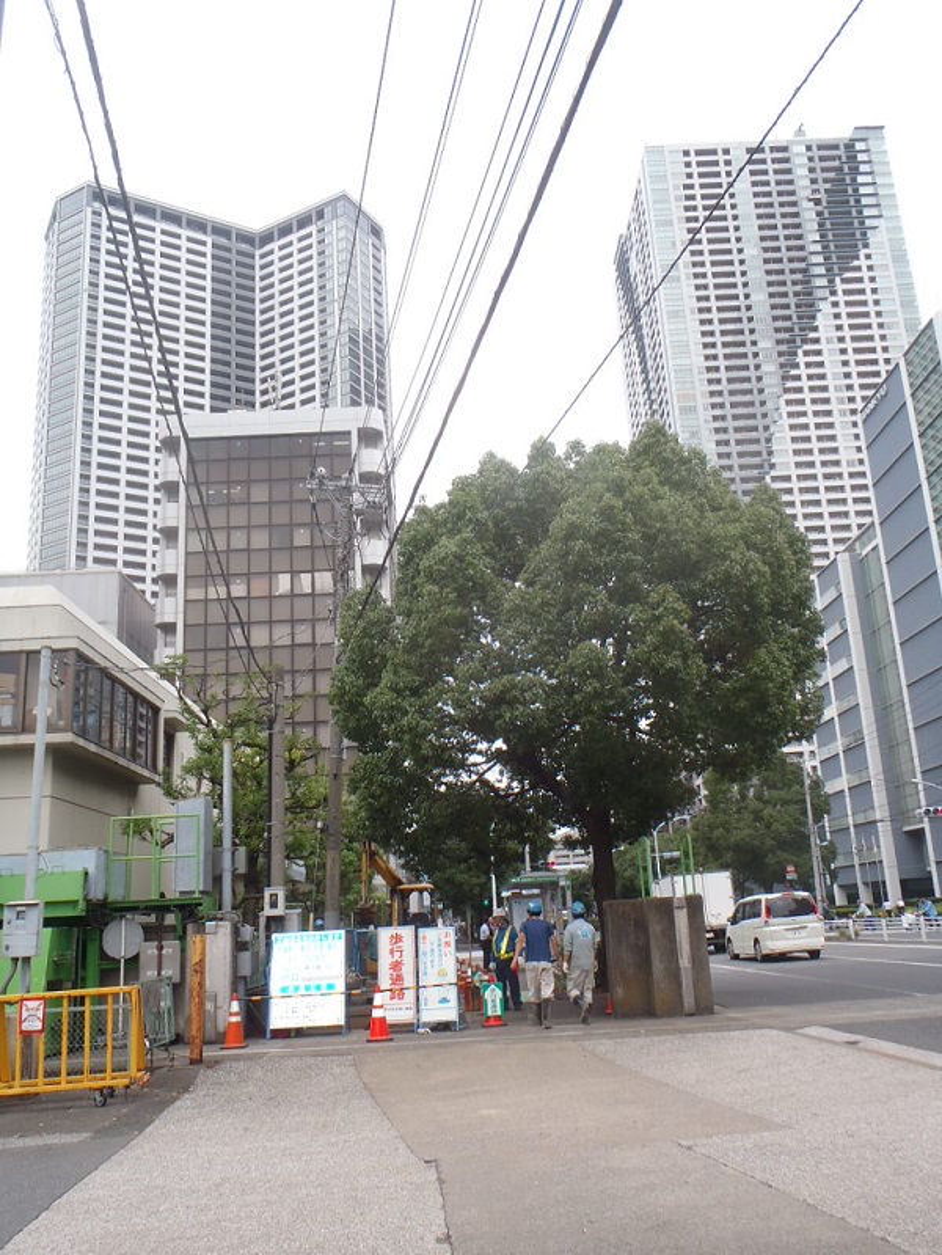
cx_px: 471
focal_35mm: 28
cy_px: 628
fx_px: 1015
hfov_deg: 49.8
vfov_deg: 63.4
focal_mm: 5
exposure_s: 1/200
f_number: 3.9
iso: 80
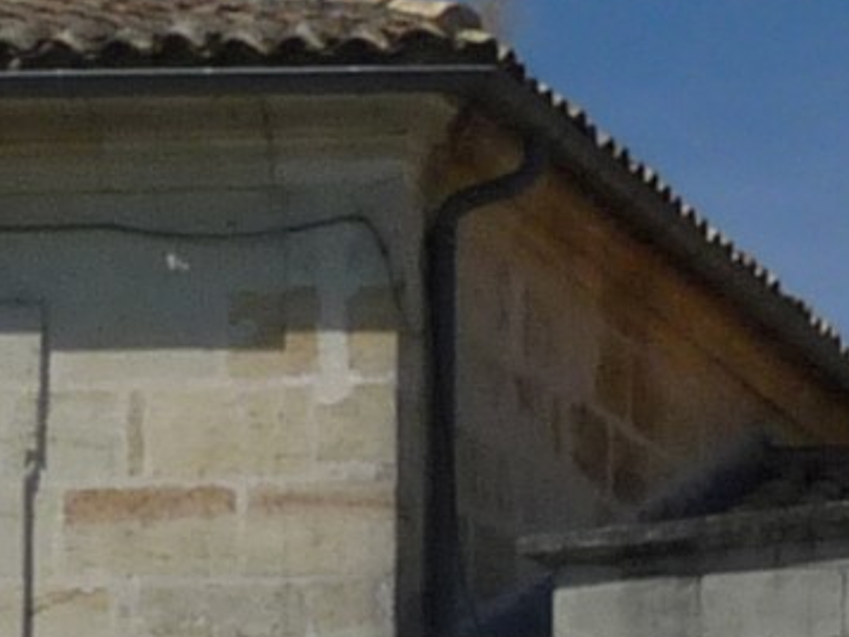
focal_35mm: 238
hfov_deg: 8.1
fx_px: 5837
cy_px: 1128
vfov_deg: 6.1
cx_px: 1412
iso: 100
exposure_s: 1/500
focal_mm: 5.4
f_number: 8
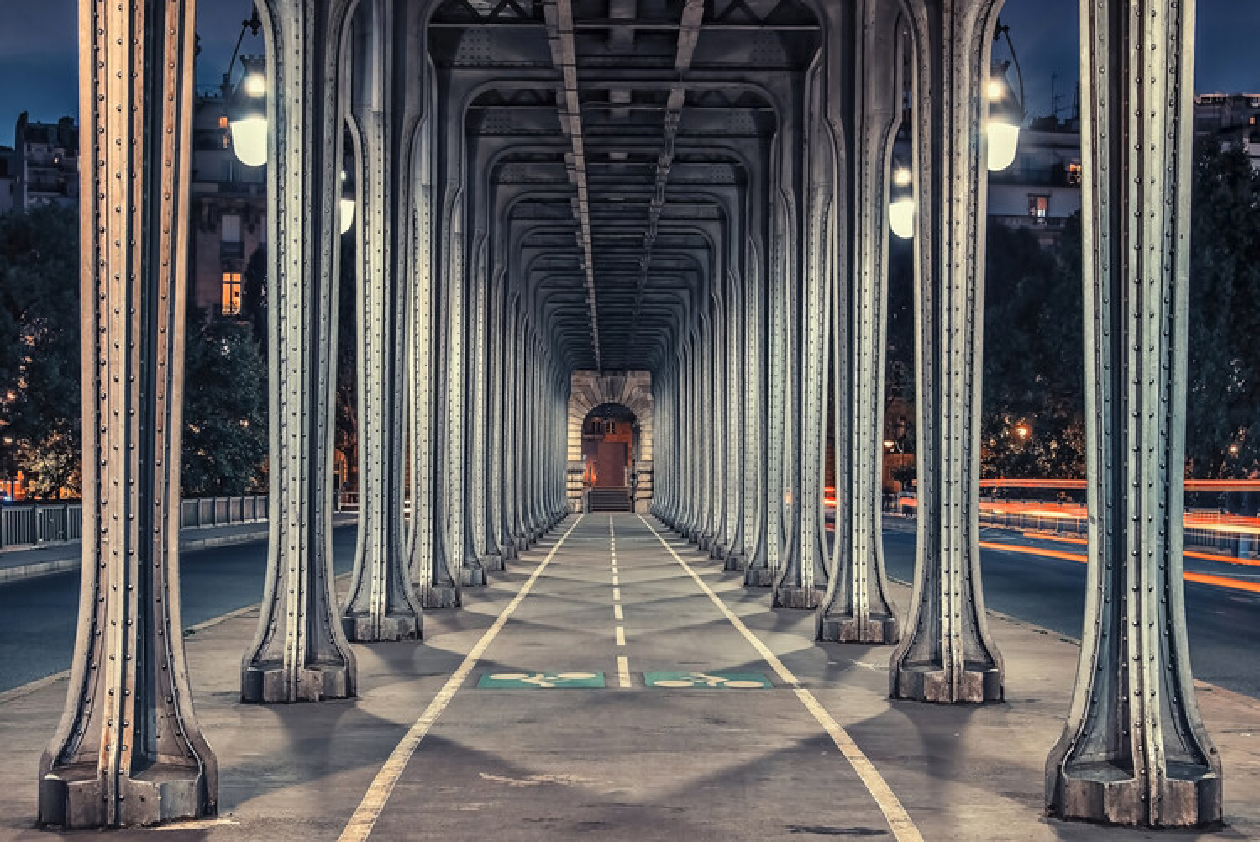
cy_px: 421
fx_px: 2381
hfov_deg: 29.6
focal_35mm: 68
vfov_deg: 20.0
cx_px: 630
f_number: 8
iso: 64
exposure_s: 4
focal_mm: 68
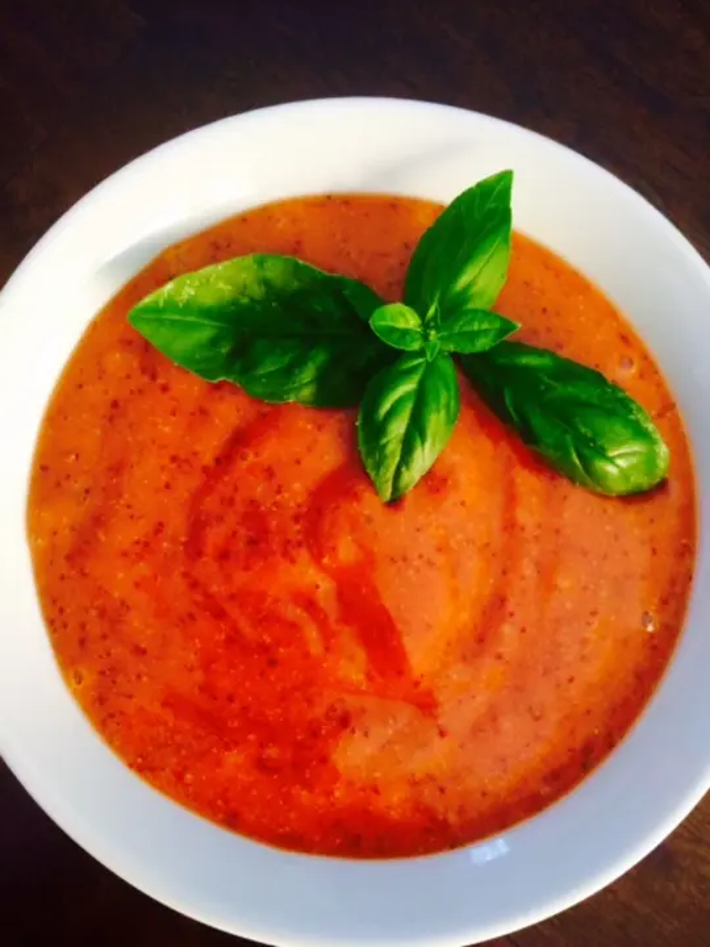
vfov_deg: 61.7
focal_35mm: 29
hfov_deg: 48.2
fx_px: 793
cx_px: 355
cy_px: 474
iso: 160
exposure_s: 1/30
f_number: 2.2
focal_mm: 4.15
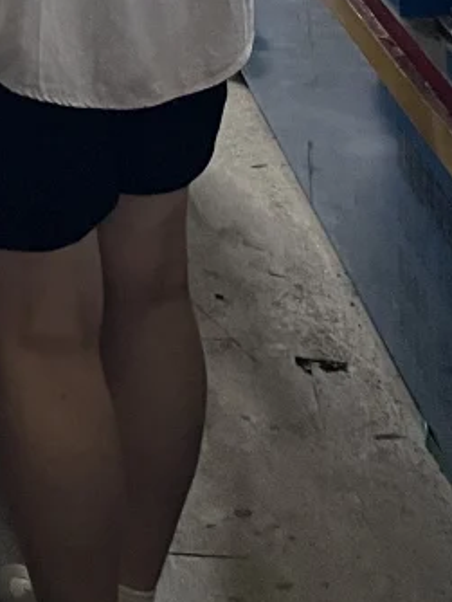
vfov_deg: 14.6
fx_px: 1947
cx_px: -432
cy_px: -598
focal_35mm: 112
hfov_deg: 11.9
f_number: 1.6
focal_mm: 4.2
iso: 125
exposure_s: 1/91
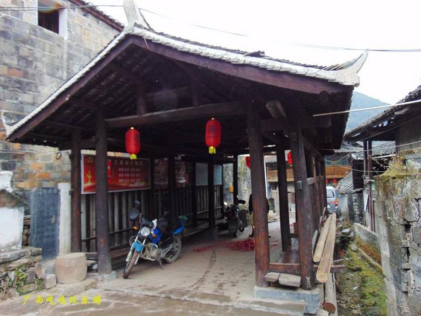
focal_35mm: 25
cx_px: 210
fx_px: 304
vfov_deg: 54.9
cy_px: 158
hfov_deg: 69.4
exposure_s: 1/125
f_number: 3
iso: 80
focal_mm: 4.5
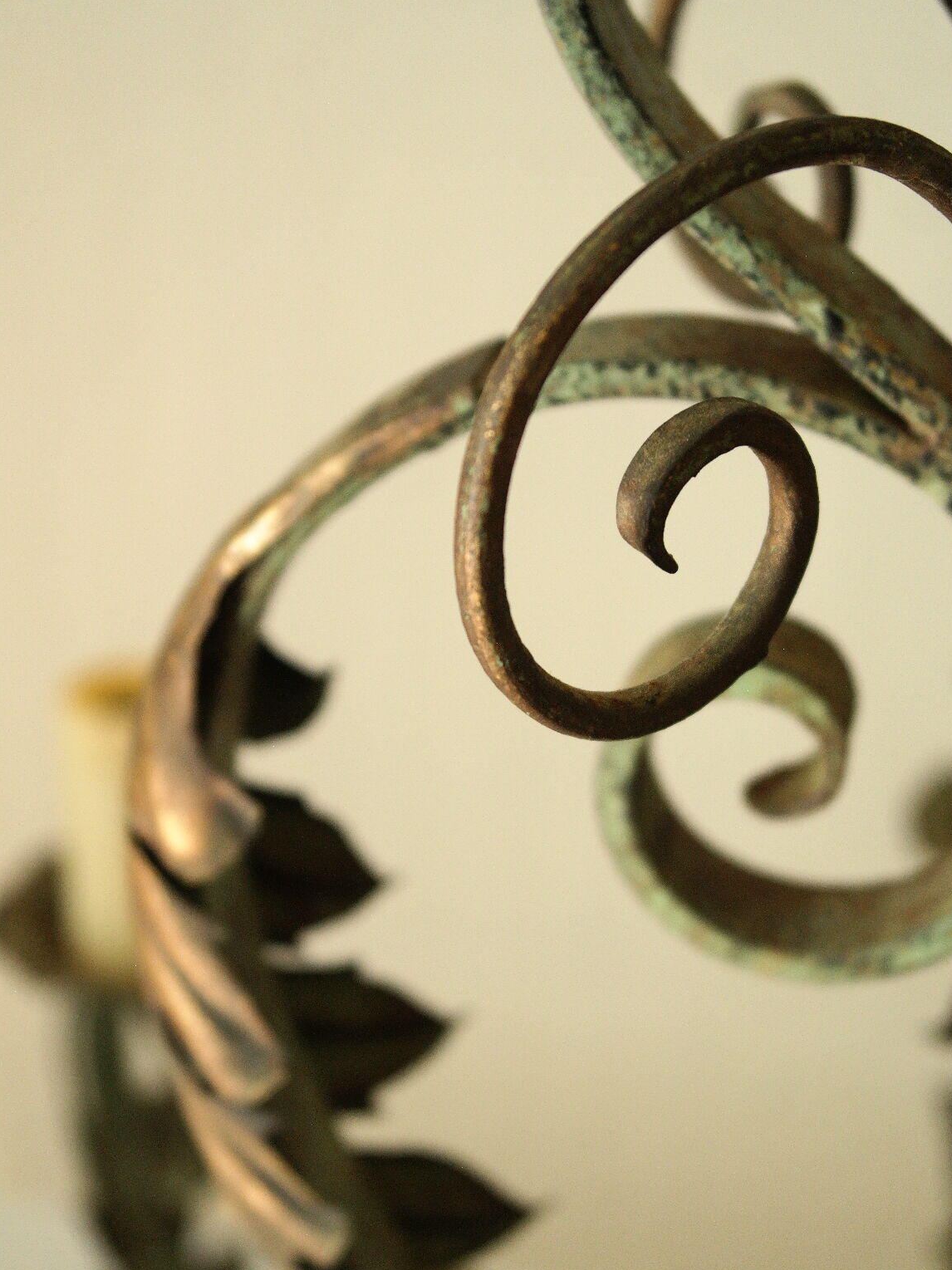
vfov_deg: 26.0
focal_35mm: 75
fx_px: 2751
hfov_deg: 19.6
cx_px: 476
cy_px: 715
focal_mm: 45
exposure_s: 1/40
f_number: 5.6
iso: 800
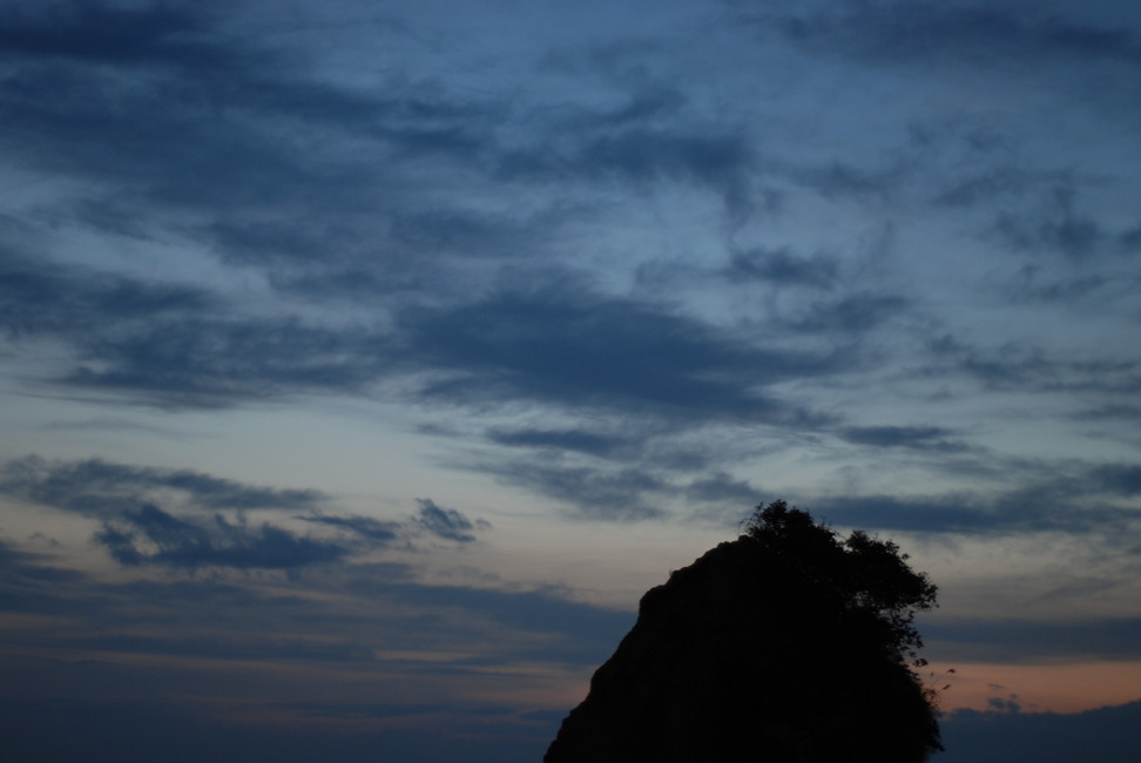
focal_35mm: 79
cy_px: 394
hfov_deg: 25.6
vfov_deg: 17.3
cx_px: 563
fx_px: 2506
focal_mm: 50
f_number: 1.4
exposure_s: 1/8
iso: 100
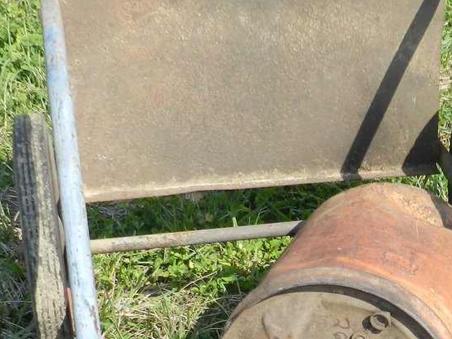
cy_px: 426
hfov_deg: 21.8
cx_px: 341
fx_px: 1162
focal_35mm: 89
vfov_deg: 15.9
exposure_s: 1/800
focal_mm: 5.6
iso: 160
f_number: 3.7
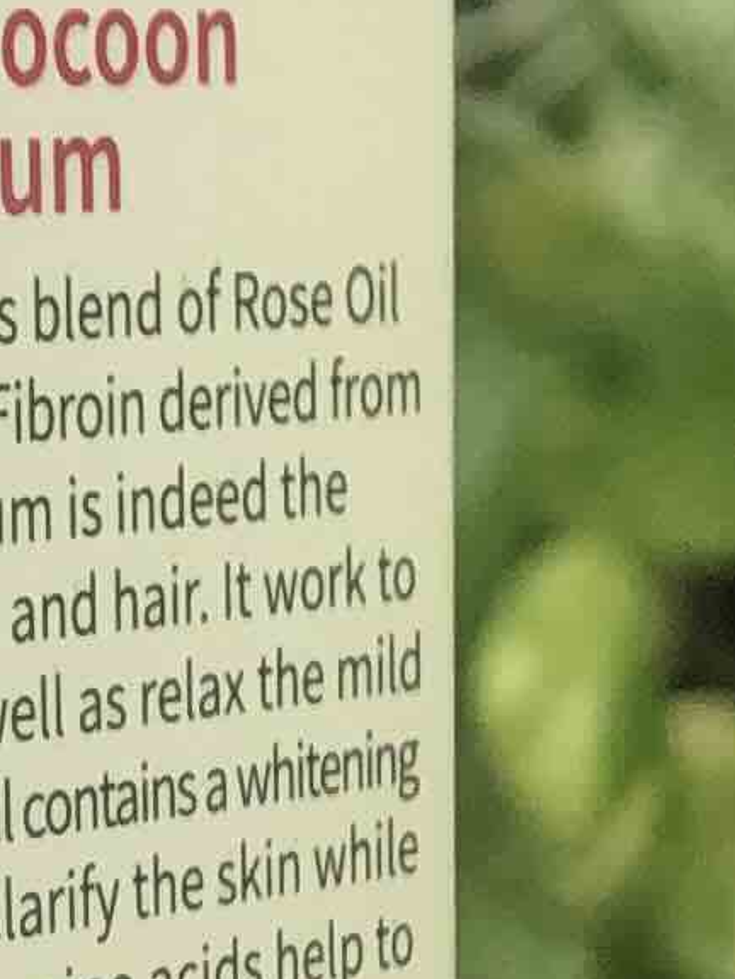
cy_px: 920
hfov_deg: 7.4
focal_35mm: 196
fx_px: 5549
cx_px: -560
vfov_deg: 10.0
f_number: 1.8
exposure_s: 1/120
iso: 64
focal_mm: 3.99
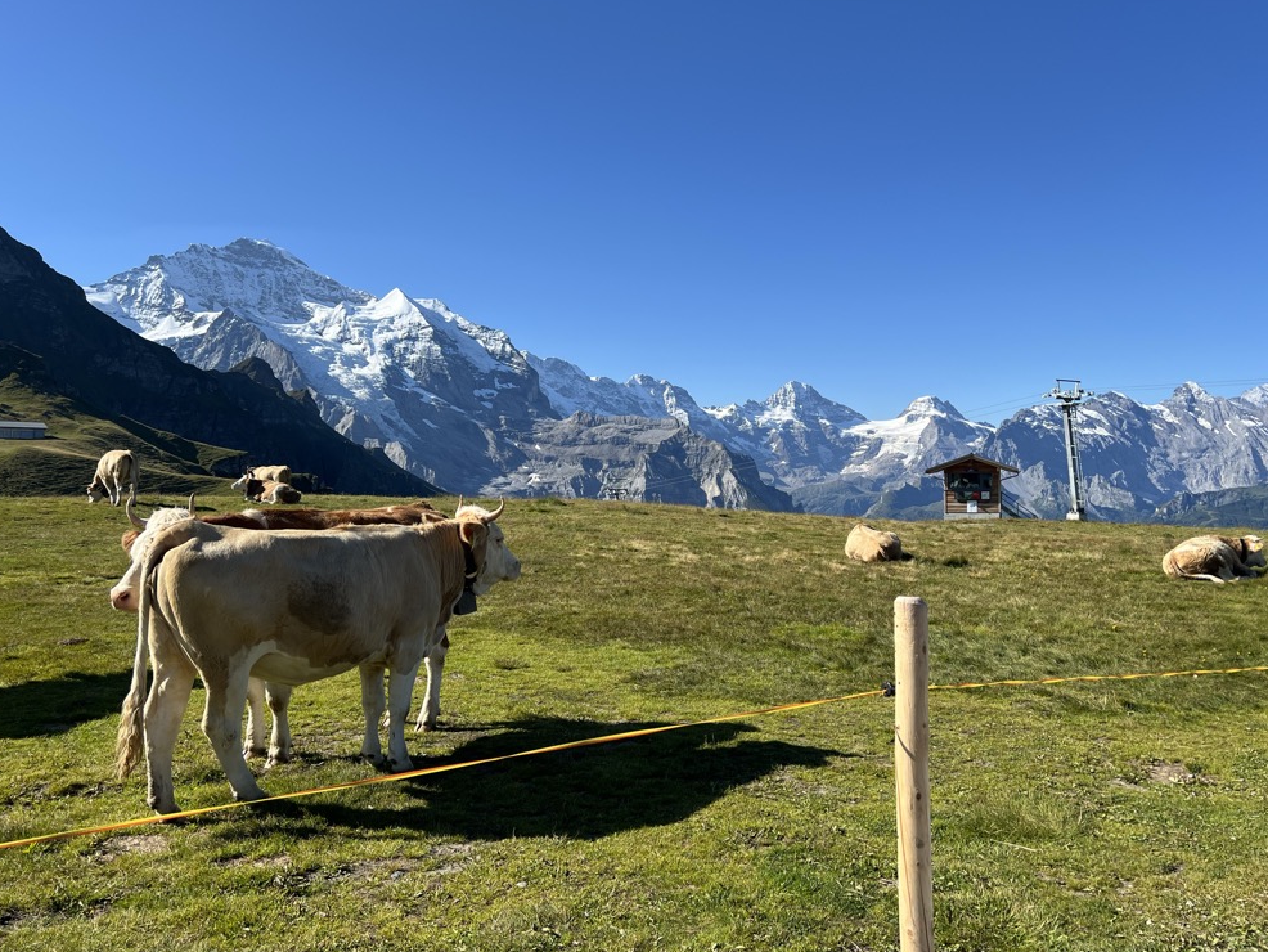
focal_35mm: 27
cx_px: 620
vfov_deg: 51.4
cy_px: 470
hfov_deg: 65.3
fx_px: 989
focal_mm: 5.7
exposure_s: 1/3460
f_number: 1.5
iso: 50
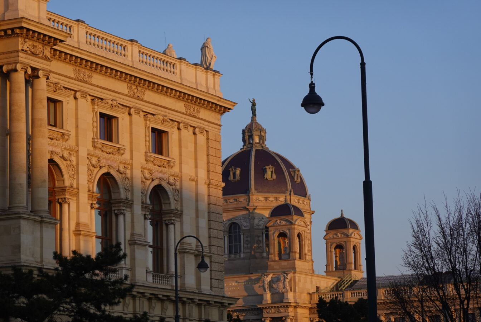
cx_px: 240
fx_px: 1725
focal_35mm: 129
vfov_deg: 10.6
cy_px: 161
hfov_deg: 15.9
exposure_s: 1/200
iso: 100
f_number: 5.6
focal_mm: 46.97
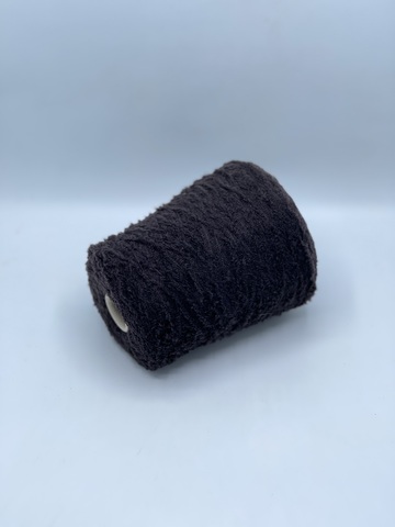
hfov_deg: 22.9
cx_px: 198
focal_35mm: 64
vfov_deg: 30.3
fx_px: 974
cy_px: 264
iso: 20
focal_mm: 7.5
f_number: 2.2
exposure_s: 1/135
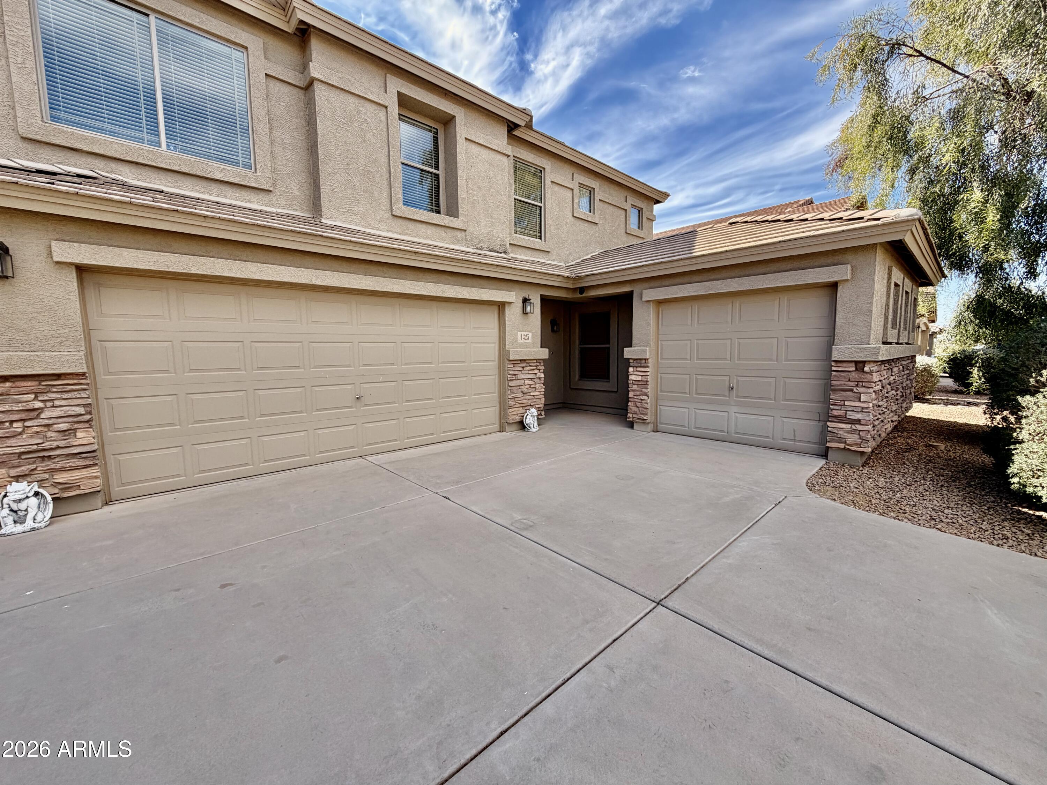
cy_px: 392
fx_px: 423
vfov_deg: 85.7
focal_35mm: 14
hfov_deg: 102.1
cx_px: 524
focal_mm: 2.22
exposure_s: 1/585
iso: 40
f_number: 2.2
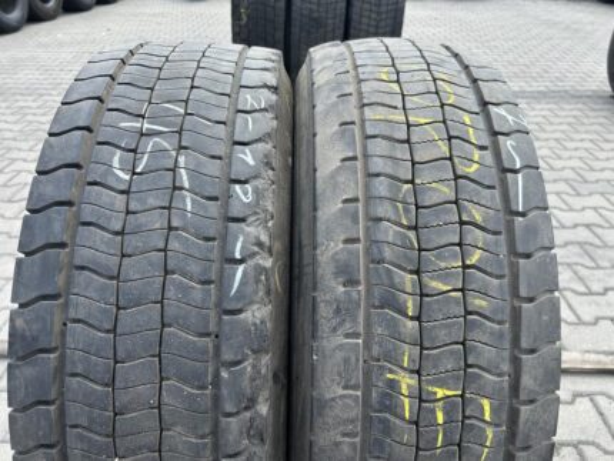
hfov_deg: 67.3
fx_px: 461
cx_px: 307
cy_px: 230
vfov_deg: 53.1
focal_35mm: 26
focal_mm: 5.7
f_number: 1.5
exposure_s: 1/853
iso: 50
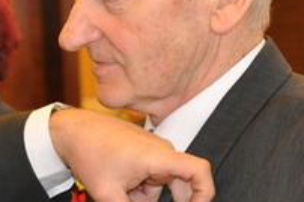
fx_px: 1425
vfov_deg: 8.1
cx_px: -5
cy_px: 67
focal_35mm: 169
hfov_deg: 12.0
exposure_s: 1/60
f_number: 3.3
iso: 800
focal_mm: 32
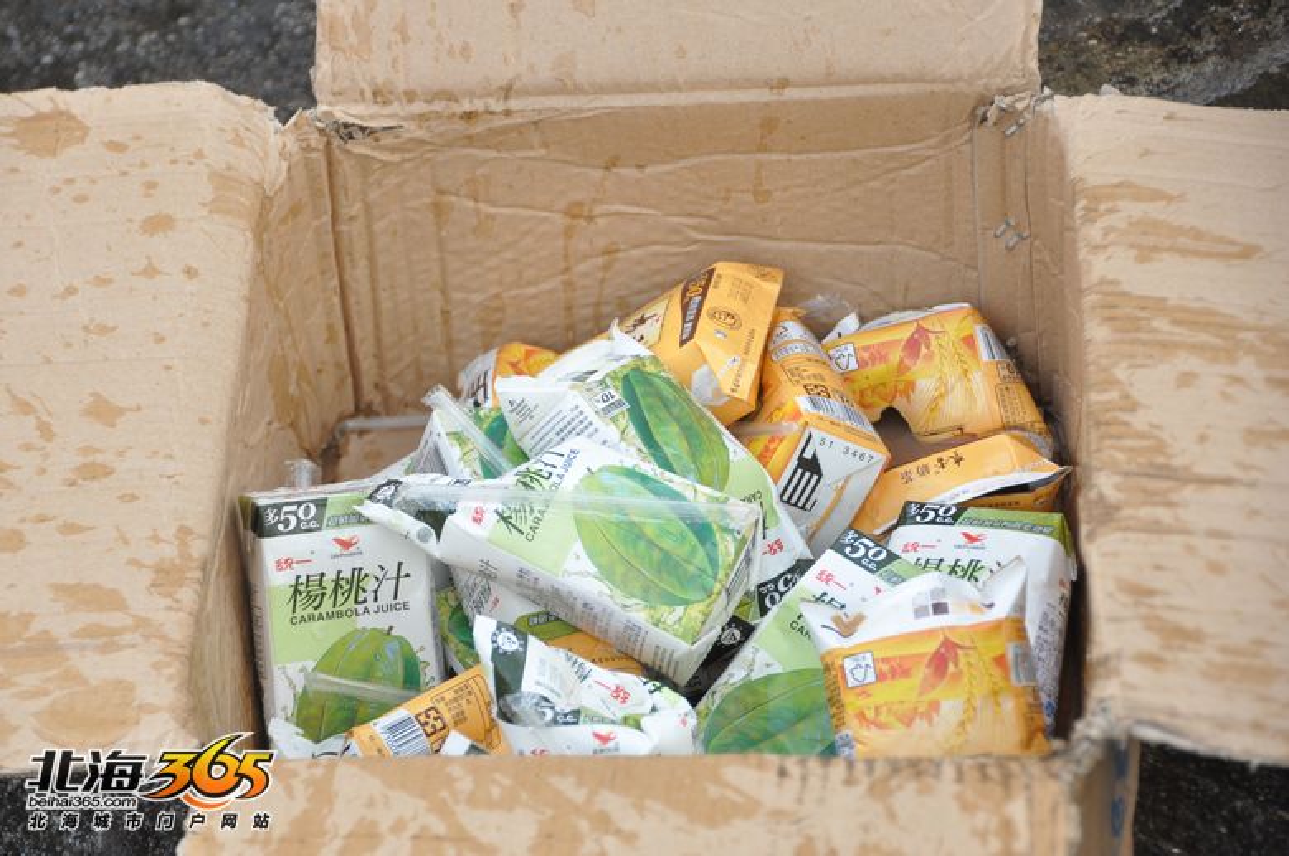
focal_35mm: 158
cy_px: 428
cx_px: 644
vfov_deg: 8.7
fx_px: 5632
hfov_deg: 13.1
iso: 640
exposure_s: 1/500
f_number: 5.3
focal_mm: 105
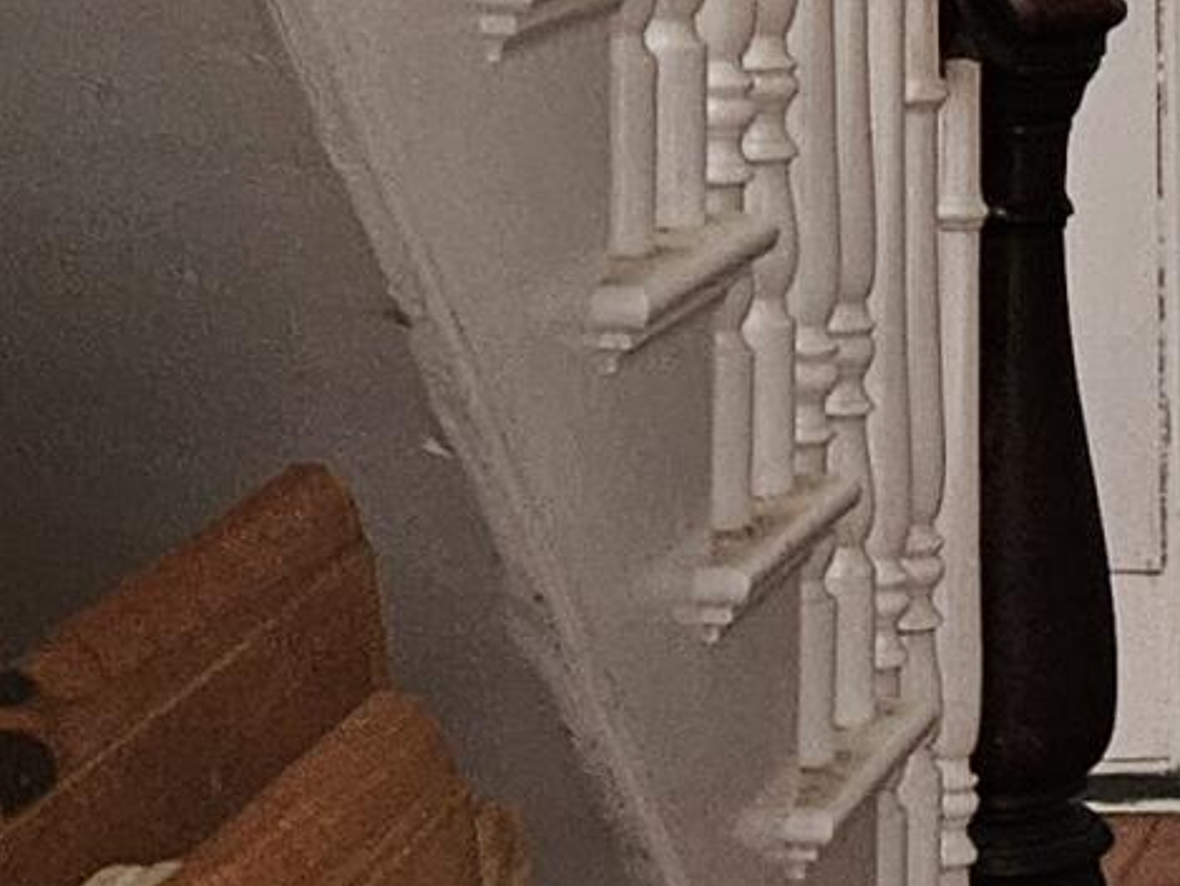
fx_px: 5012
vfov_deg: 9.8
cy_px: -398
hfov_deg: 12.6
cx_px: 1882
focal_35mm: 147
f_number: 1.8
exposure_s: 1/40
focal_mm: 5.4
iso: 500
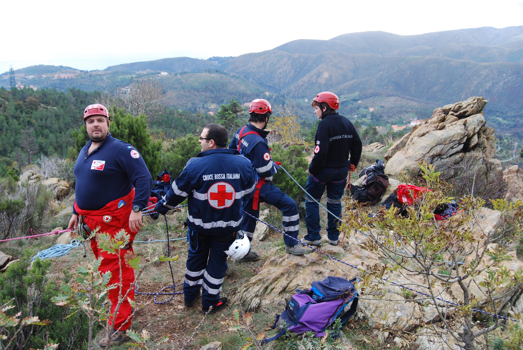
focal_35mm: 34
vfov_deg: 38.5
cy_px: 175
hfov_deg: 55.0
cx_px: 262
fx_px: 502
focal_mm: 23
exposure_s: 1/125
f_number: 5.6
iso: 180
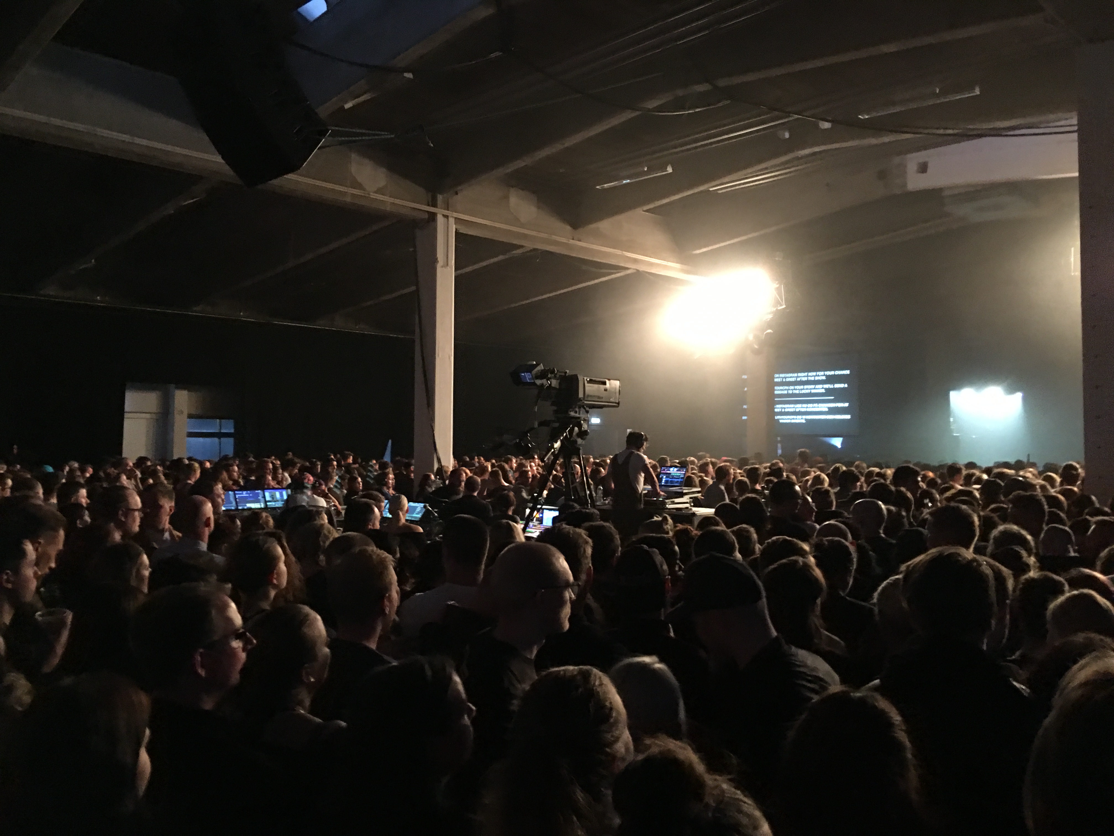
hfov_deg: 61.7
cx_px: 557
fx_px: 933
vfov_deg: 48.2
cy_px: 418
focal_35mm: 29
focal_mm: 4.15
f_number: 2.2
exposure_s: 1/8
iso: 160
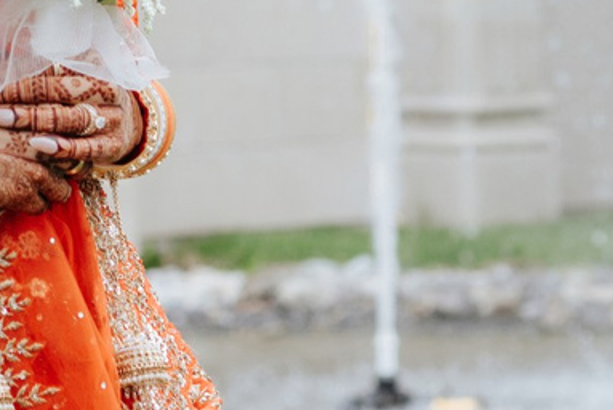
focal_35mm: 334
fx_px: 5691
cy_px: -848
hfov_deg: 6.1
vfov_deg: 4.0
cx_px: -418
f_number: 3.2
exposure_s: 1/400
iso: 100
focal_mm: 50
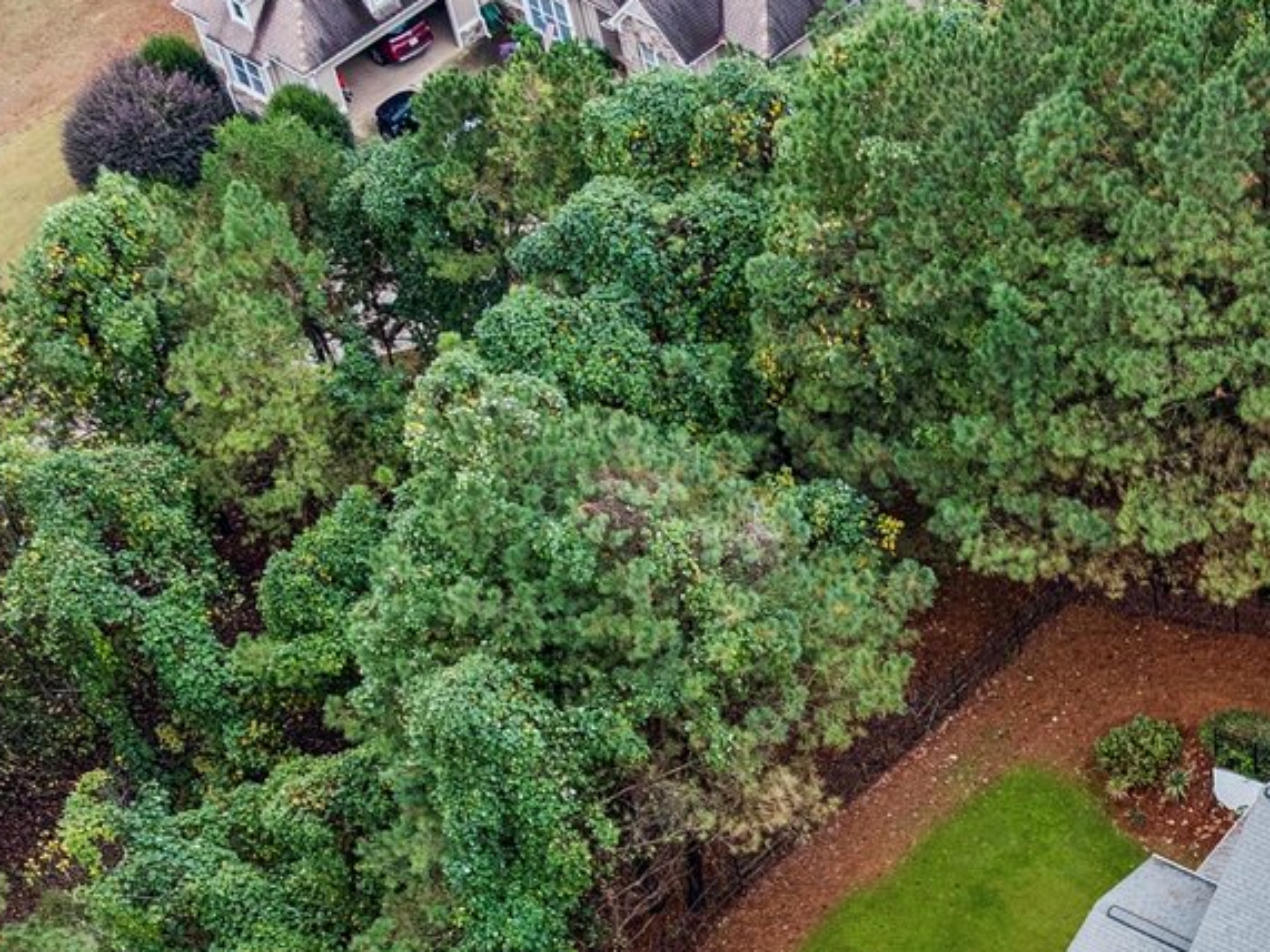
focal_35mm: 86
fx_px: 3155
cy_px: 1124
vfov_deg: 16.5
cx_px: 1395
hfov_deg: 21.6
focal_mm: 12.3
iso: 100
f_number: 2.8
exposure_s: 1/60
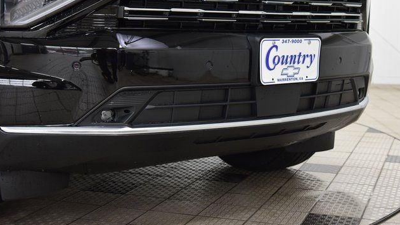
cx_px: 199
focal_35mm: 67
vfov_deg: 18.0
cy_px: 93
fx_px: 711
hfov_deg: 31.4
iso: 1600
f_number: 5
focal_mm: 42
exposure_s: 1/60
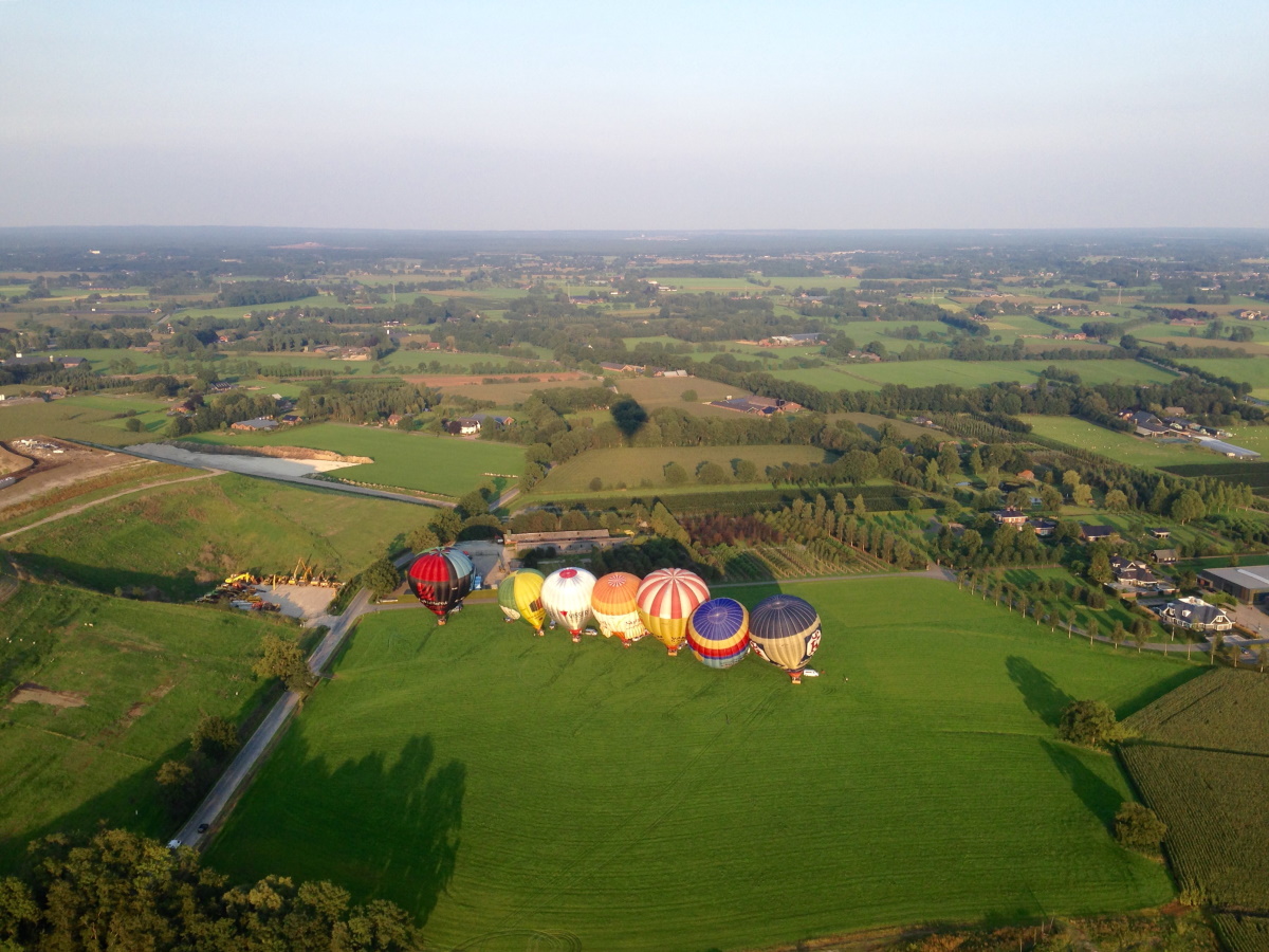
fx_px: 1210
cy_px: 476
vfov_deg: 42.9
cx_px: 634
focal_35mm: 33
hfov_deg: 55.4
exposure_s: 1/516
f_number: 2.4
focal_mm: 4.12
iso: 50
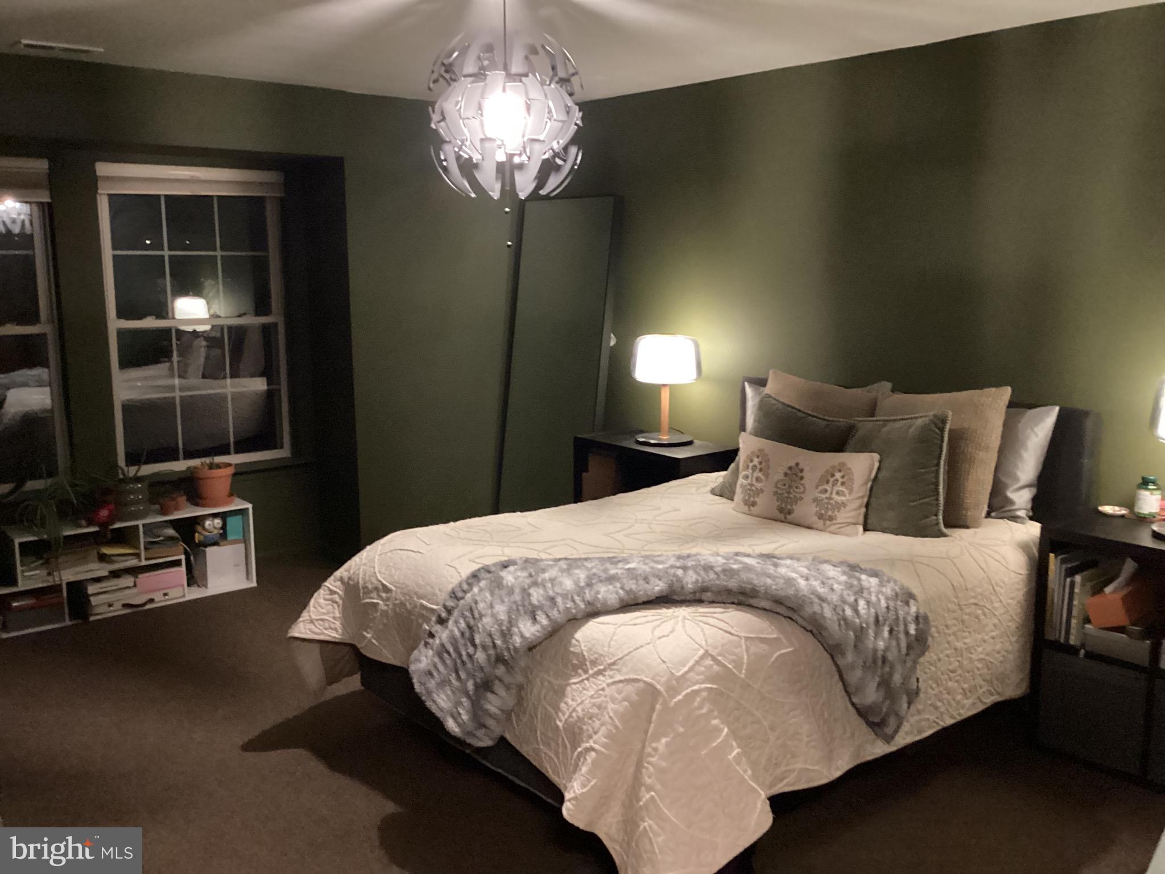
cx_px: 582
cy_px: 437
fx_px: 1043
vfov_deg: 45.4
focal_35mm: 31
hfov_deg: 58.4
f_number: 2.4
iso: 640
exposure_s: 1/20
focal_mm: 3.3
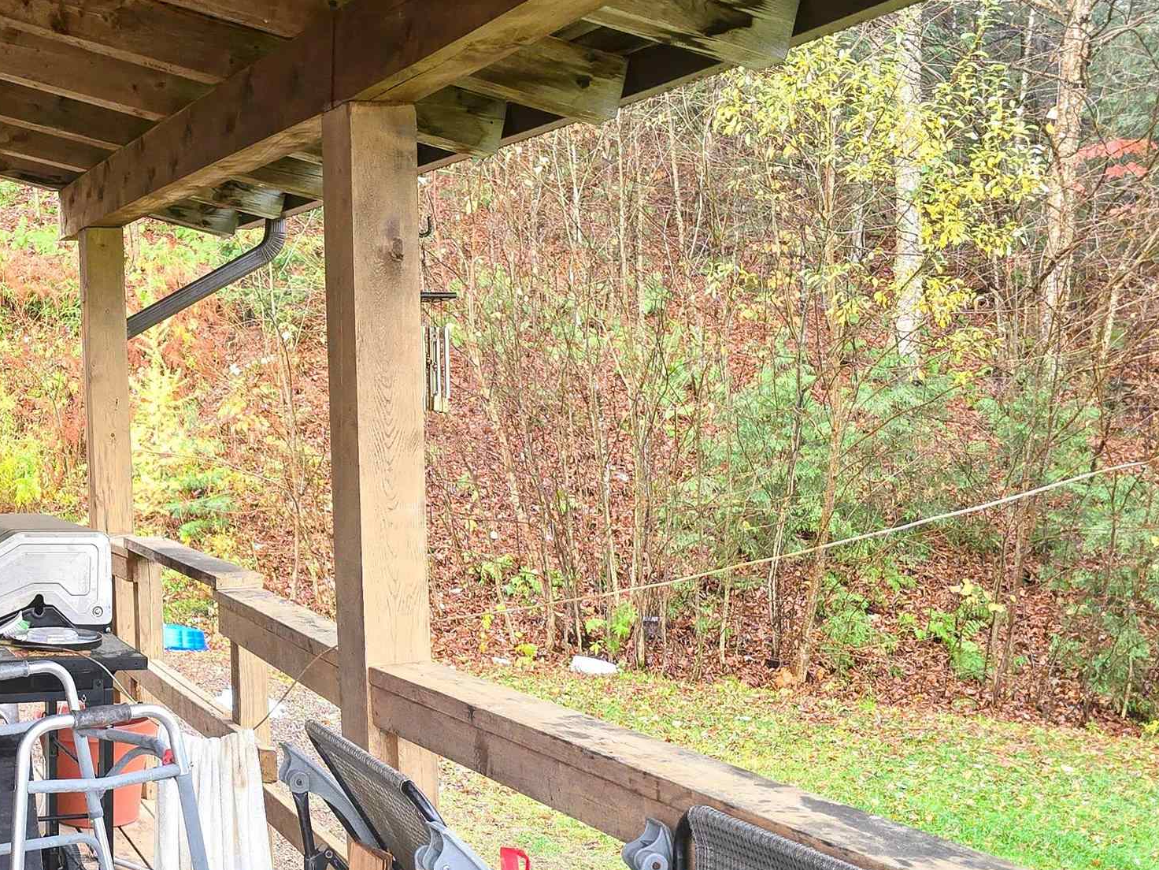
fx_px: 1607
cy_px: 478
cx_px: -23
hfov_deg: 35.5
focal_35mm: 48
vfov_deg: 30.2
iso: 160
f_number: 1.7
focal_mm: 6.3
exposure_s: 1/24
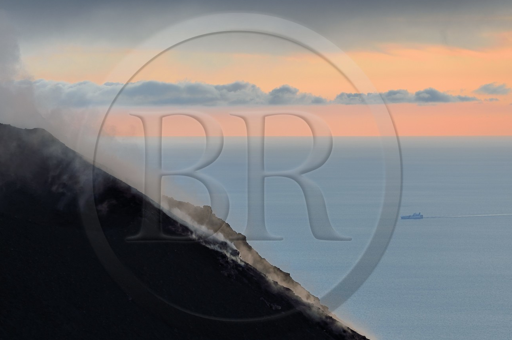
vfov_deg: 7.9
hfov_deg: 11.9
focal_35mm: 173
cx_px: 238
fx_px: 2458
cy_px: 177
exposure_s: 1/640
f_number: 3.5
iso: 200
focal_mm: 140
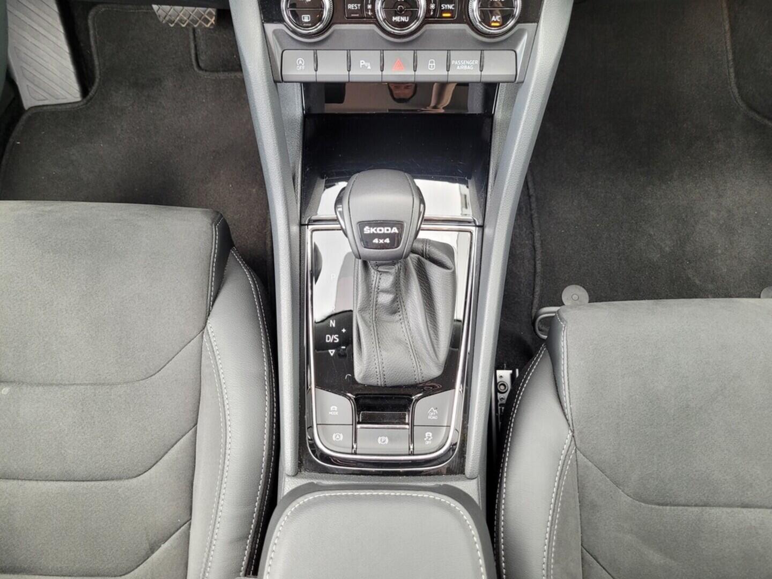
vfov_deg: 53.1
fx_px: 580
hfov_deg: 67.3
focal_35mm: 26
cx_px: 386
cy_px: 290
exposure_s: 1/100
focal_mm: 5.4
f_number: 1.8
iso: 160
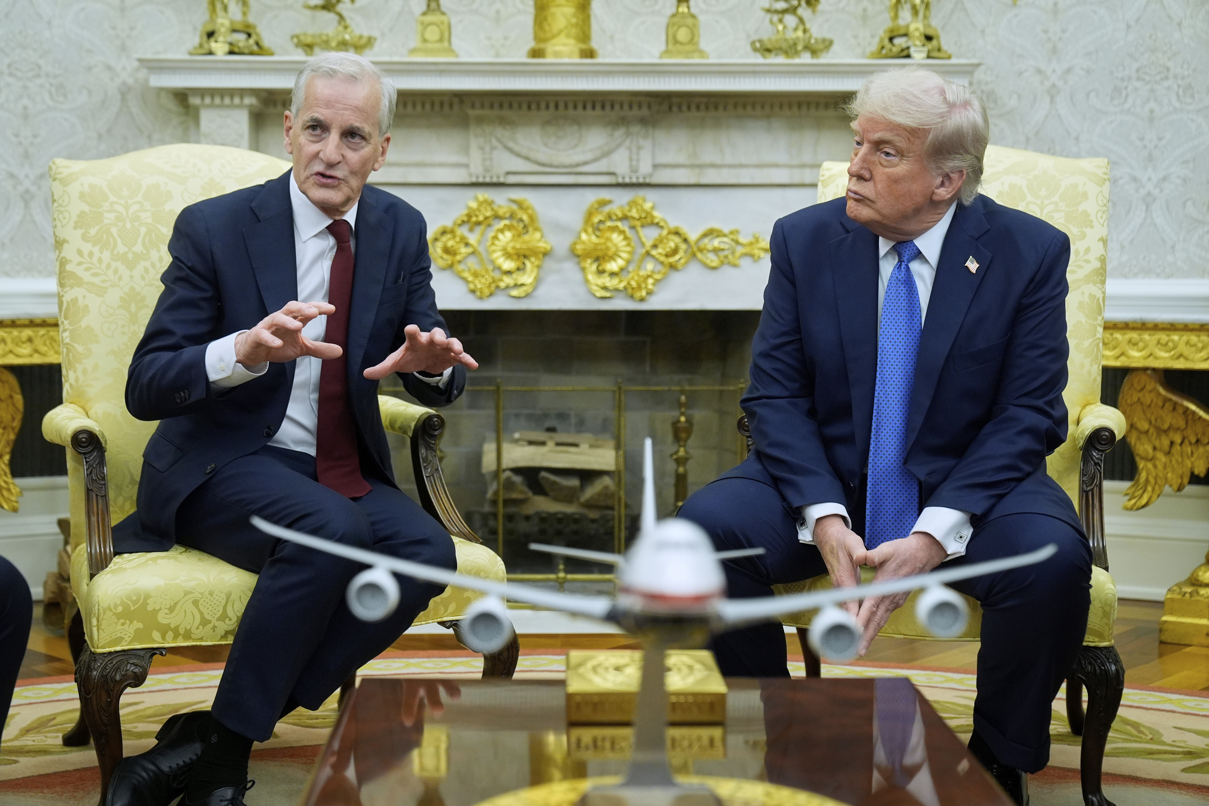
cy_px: 403
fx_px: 1713
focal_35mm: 51
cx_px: 604
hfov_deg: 38.9
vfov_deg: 26.5
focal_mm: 51
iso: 2500
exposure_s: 1/400
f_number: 3.2
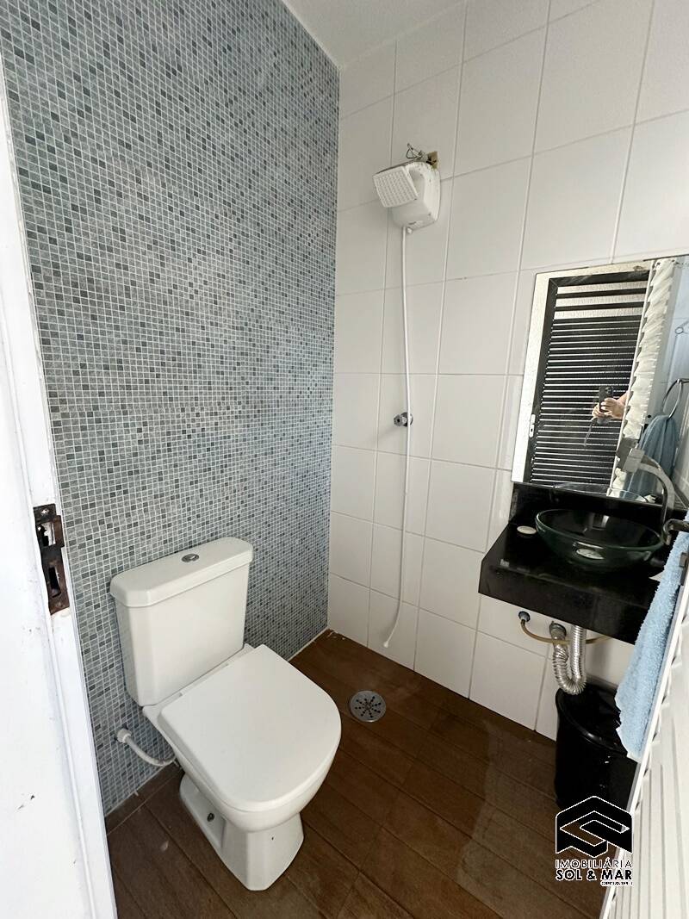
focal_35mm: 14
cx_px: 344
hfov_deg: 85.7
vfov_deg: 102.1
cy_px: 460
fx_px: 372
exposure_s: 1/63
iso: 320
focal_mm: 2.22
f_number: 2.2
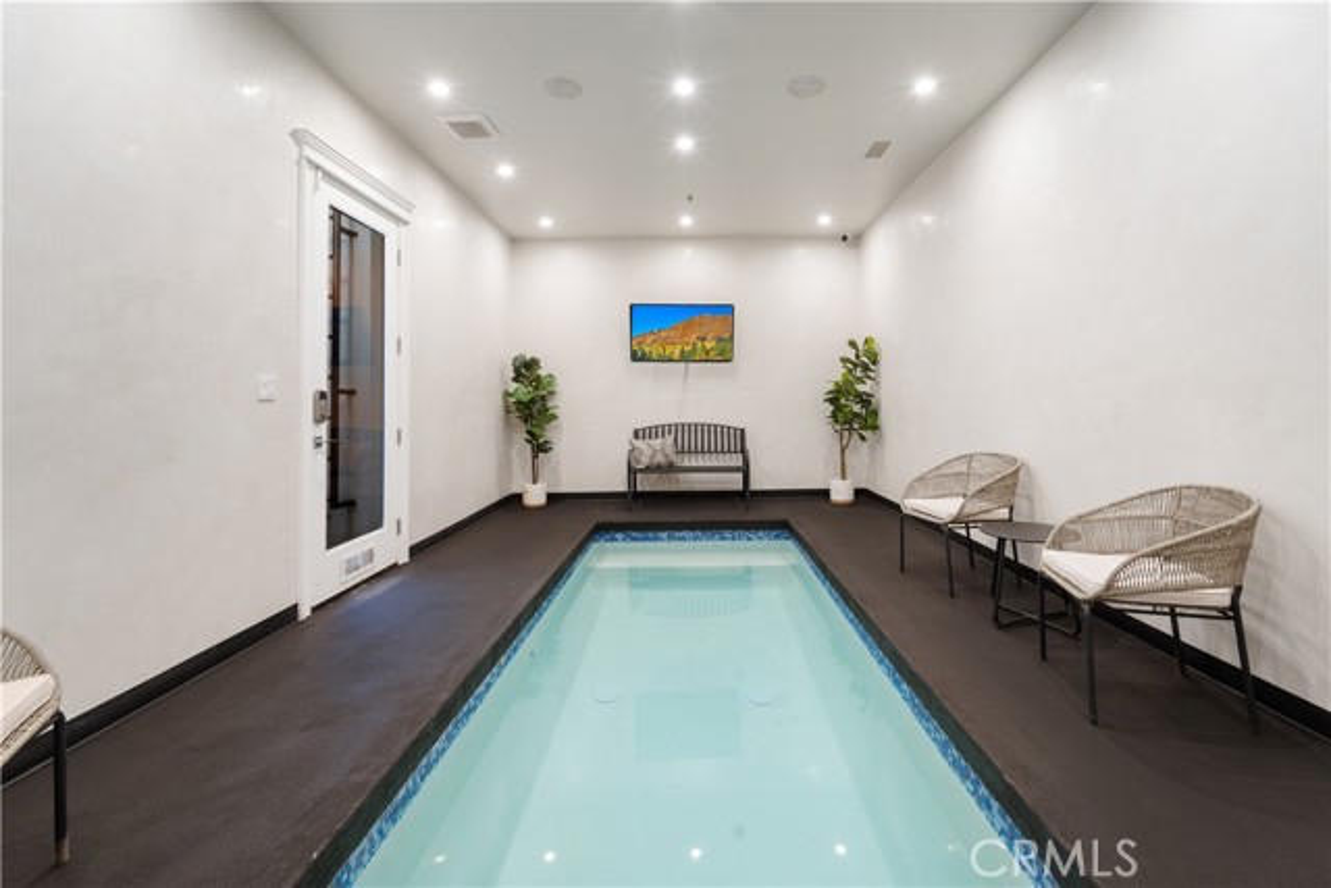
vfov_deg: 81.2
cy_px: 444
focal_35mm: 14
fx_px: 518
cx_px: 666
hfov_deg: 104.2
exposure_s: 1
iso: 100
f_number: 11
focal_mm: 14
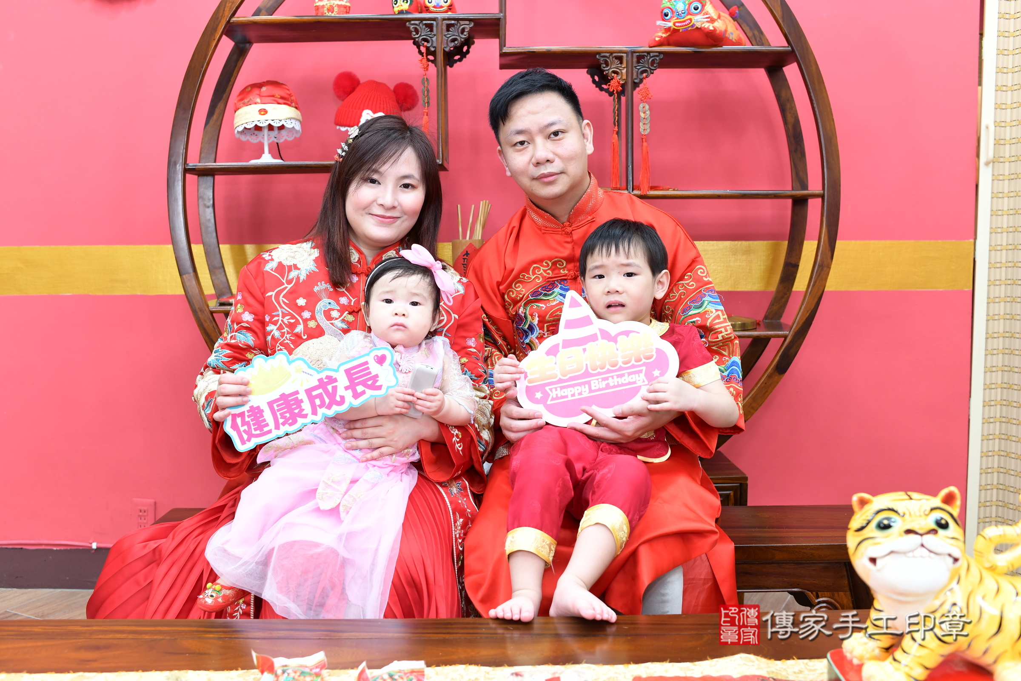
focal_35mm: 35
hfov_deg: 54.4
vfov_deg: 37.9
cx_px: 510
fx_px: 993
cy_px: 340
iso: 800
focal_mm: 35
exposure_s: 1/160
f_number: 4.5
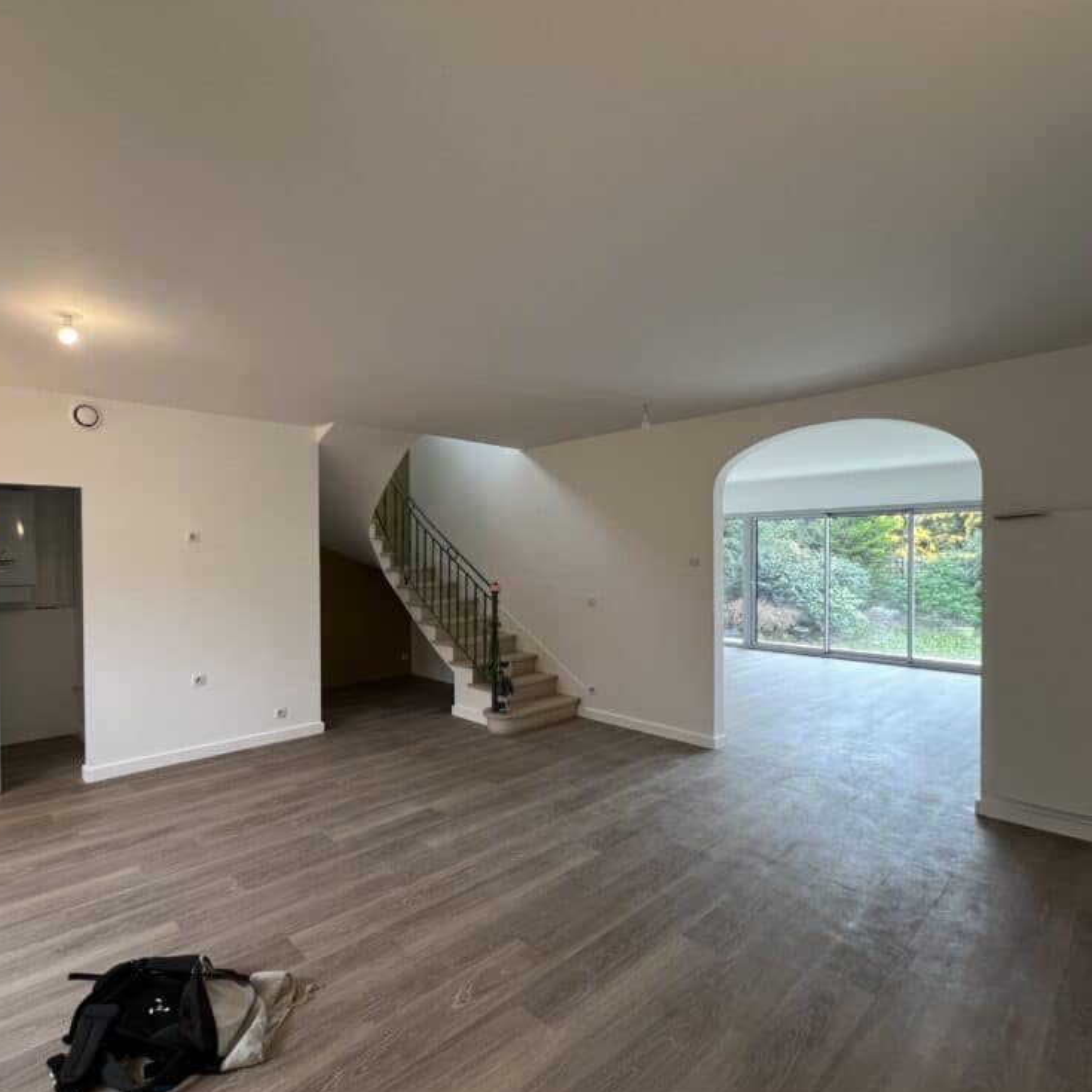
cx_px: 452
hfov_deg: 86.6
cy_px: 565
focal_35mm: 16
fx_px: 571
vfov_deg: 87.4
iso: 200
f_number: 1.8
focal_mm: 1.57
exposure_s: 1/100
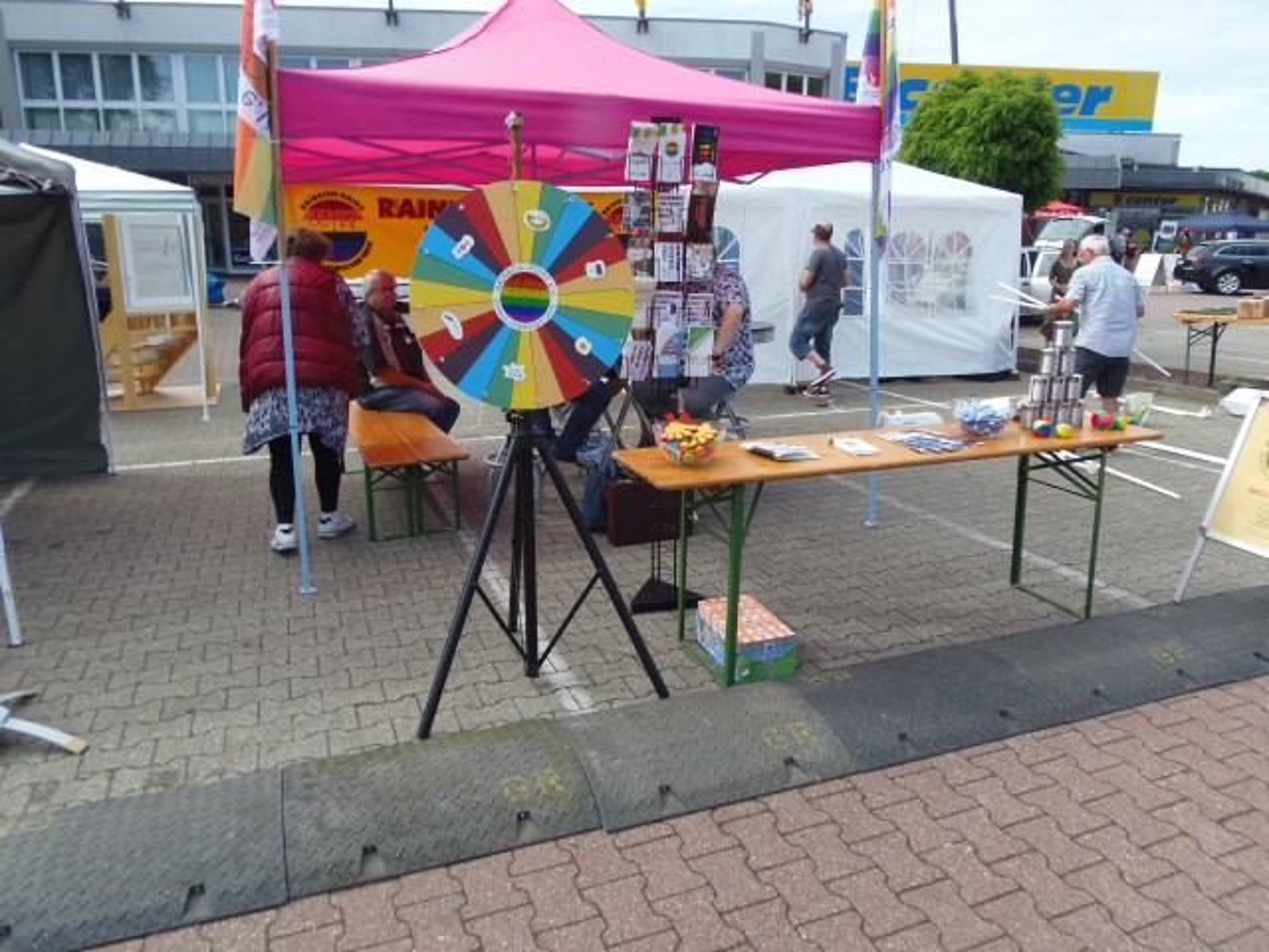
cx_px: 634
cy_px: 476
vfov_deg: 56.8
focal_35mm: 24
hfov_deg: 71.6
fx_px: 880
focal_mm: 4.3
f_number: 2.9
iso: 64
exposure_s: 1/400
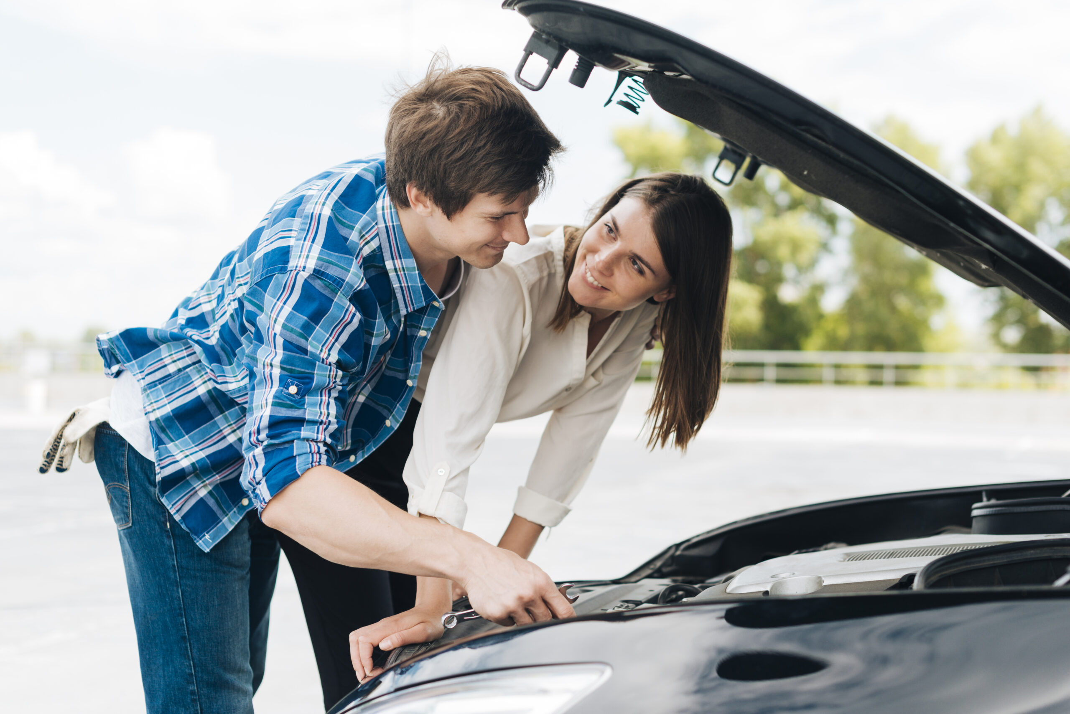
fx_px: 1487
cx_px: 535
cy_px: 357
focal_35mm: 50
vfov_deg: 27.0
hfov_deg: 39.6
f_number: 2.8
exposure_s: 1/320
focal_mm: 50
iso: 250
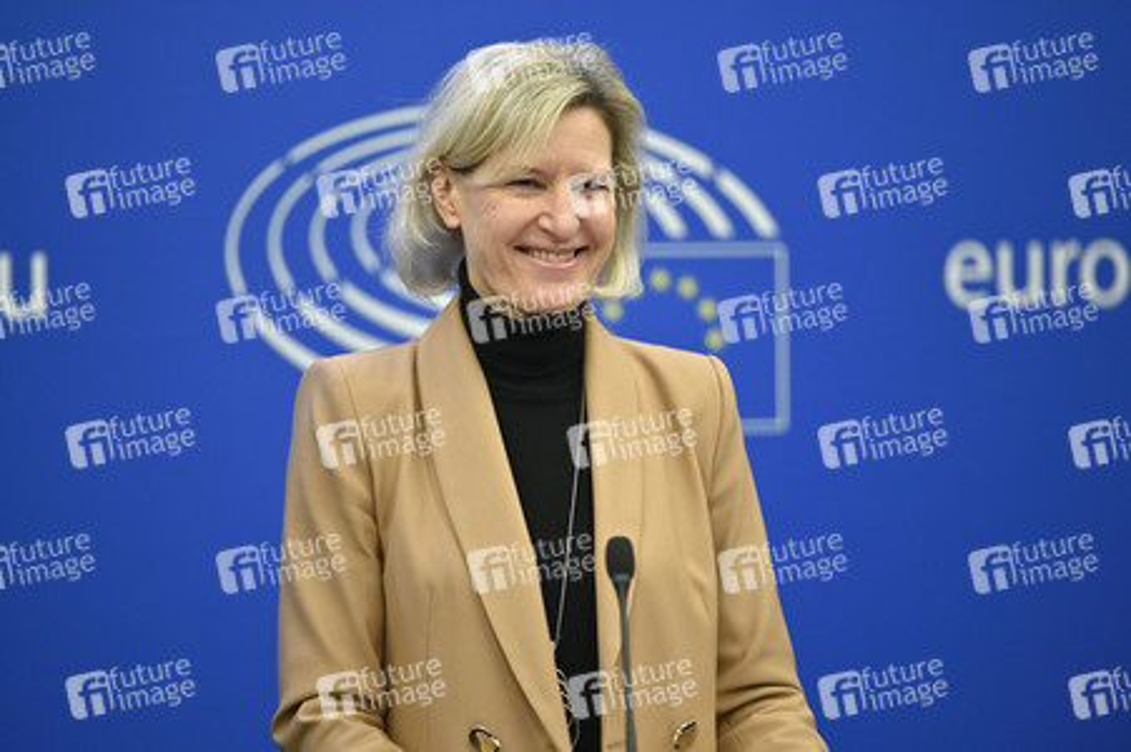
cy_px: 376
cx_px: 566
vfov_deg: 7.4
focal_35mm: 185
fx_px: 5808
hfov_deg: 11.1
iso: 1000
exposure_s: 1/320
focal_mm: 185
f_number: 2.8
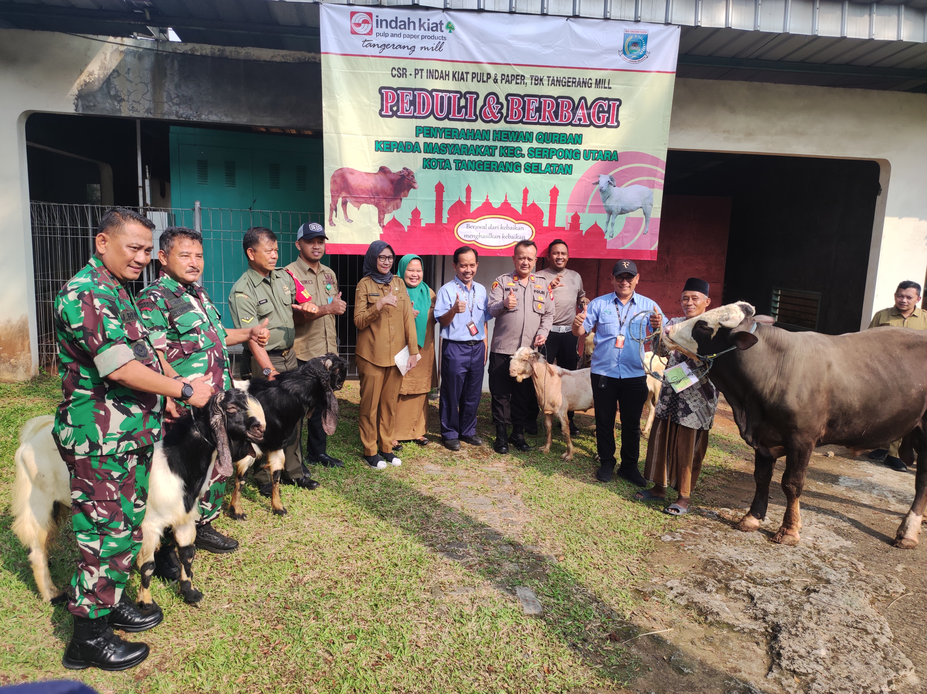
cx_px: 464
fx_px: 455
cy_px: 347
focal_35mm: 17
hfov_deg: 91.1
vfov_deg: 74.6
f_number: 1.79
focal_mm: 4.74
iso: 50
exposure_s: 1/349
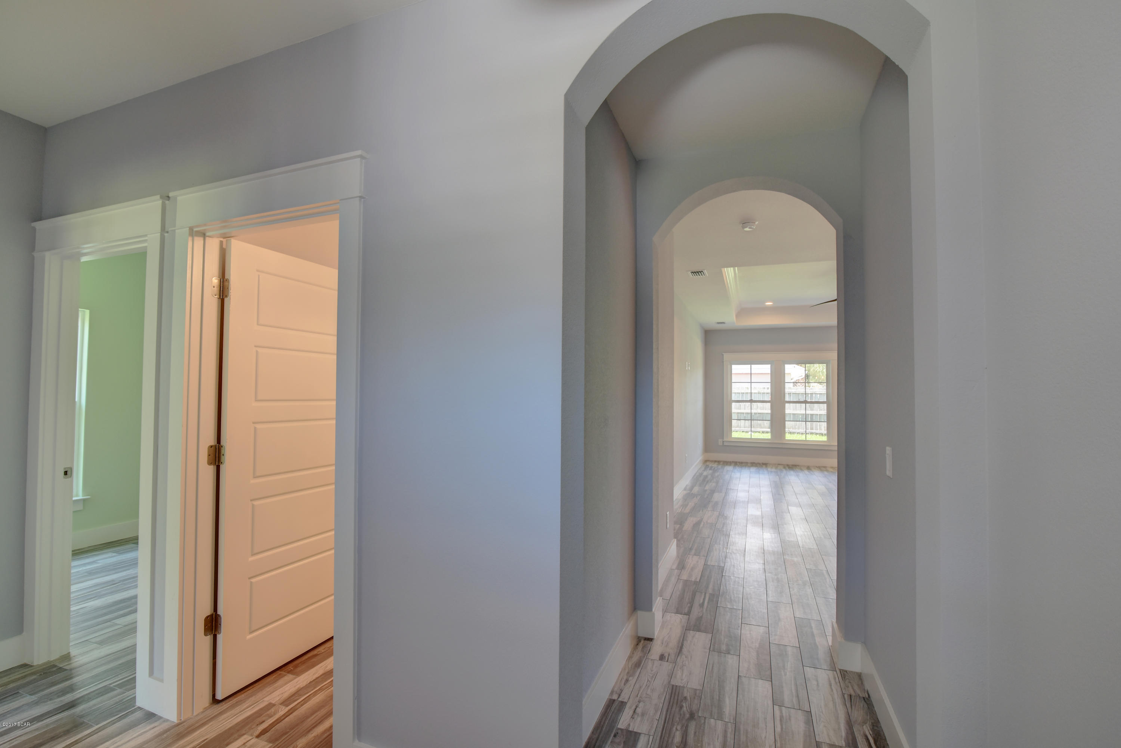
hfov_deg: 96.7
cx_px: 560
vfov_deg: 73.8
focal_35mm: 16
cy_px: 374
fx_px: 498
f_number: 8
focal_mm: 16
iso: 400
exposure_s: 1/15
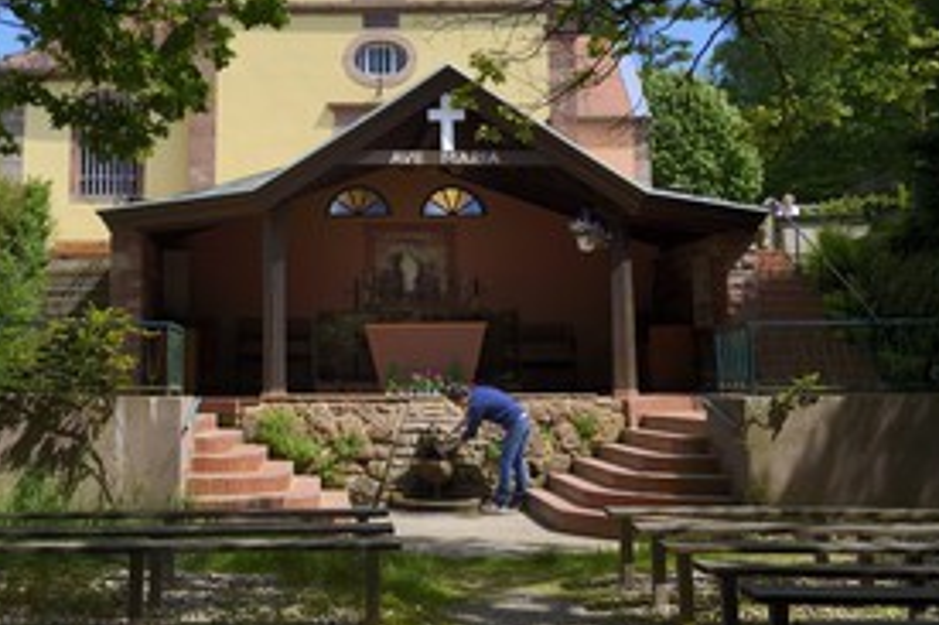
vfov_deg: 25.7
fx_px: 1355
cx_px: 283
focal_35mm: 52
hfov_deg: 37.6
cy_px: 171
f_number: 11
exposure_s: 1/250
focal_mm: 34
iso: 200
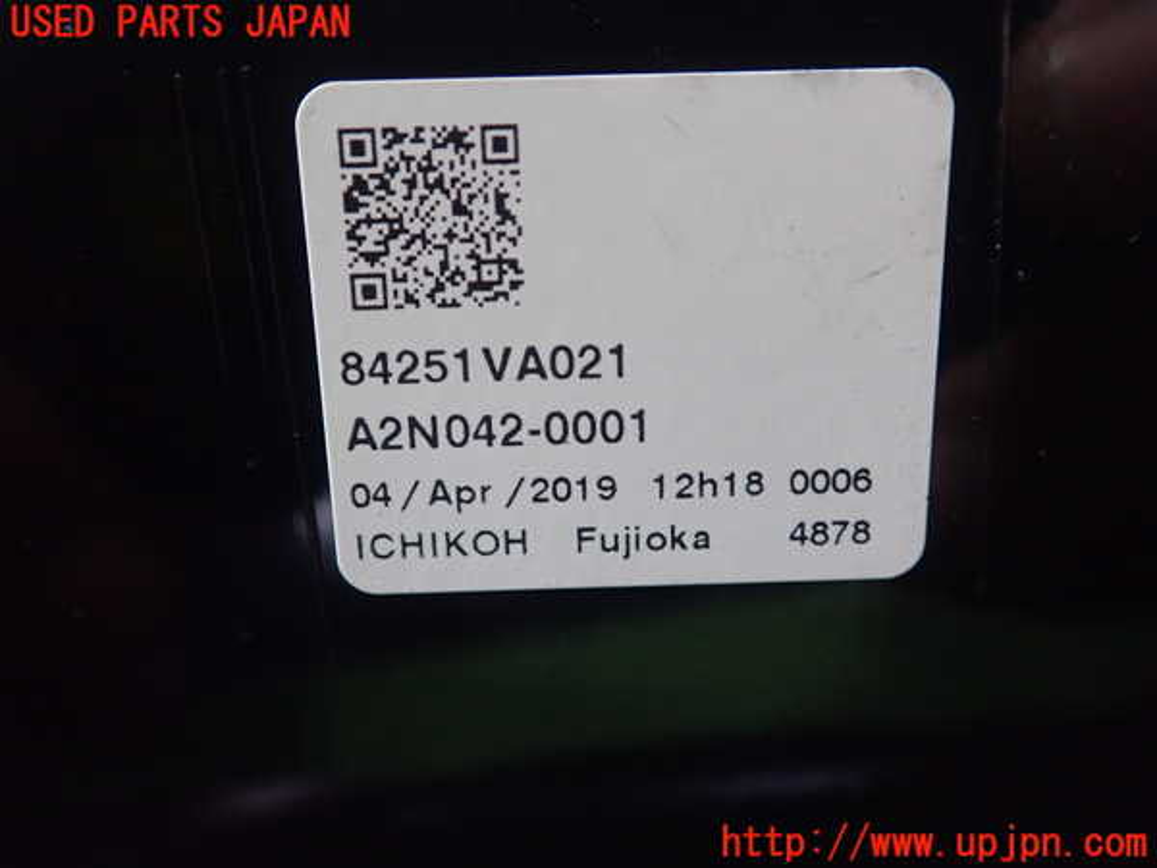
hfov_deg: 60.0
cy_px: 434
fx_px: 1003
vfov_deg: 46.8
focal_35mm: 30
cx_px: 578
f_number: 2.3
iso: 800
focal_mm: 5.5
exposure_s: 1/125
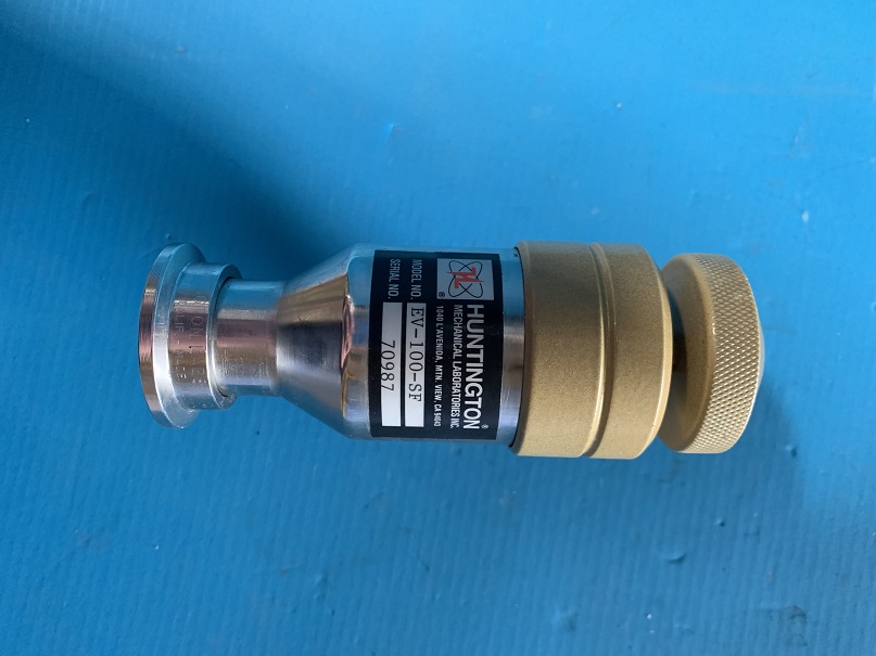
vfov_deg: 53.1
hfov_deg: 67.3
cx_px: 438
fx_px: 658
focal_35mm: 26
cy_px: 328
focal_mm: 4.25
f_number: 1.8
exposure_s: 1/60
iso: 320
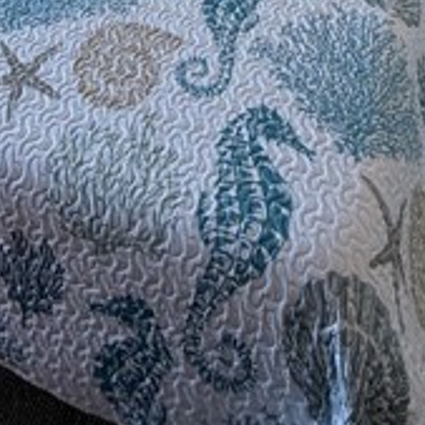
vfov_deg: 21.5
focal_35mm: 47
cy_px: -357
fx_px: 653
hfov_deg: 36.0
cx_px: 184
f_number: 2.2
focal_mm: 2.22
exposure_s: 1/121
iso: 100
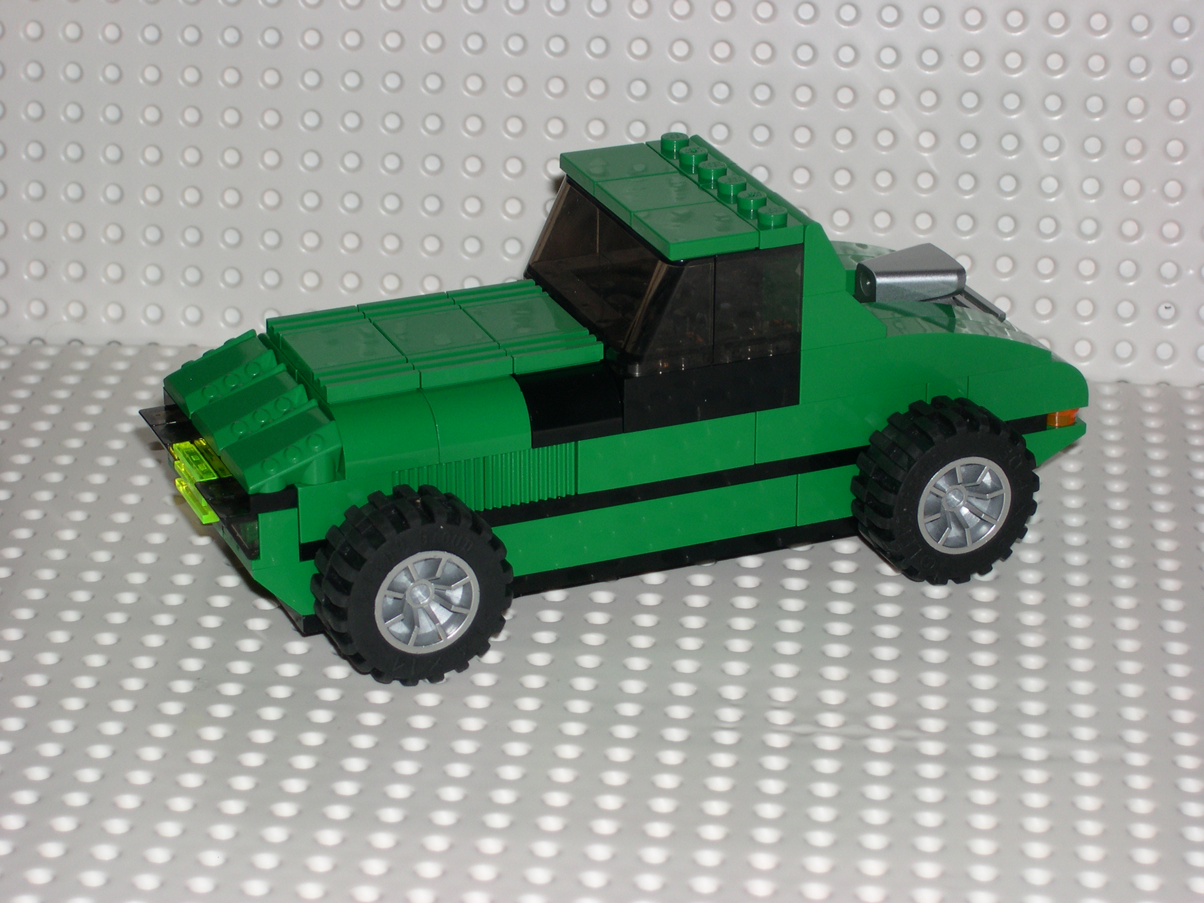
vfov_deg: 13.0
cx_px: 602
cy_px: 452
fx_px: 3965
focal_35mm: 114
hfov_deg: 17.3
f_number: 4.9
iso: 100
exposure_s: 1/60
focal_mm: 24
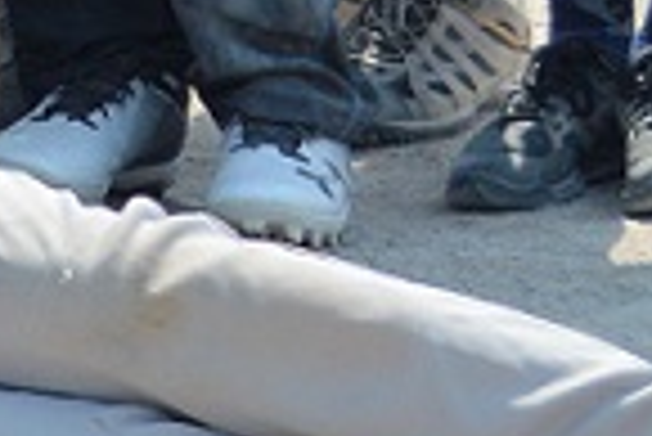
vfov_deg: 4.2
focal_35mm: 317
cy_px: -751
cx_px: -922
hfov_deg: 6.2
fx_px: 5747
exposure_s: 1/1600
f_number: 5.6
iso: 400
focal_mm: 32
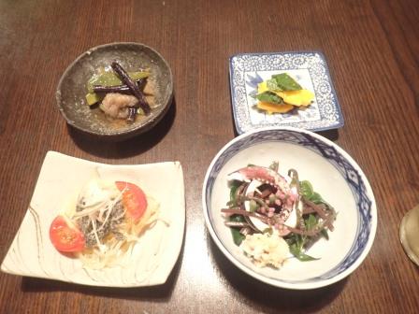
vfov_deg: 54.9
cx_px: 210
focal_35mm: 25
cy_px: 157
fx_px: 303
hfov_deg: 69.4
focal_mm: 4.5
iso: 500
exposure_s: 1/8
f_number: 2
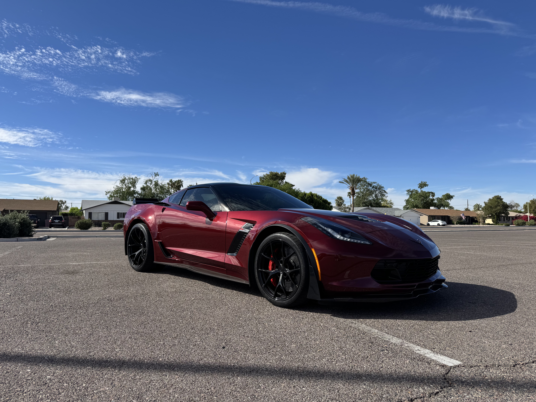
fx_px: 372
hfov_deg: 71.6
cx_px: 268
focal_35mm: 24
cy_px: 201
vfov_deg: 56.8
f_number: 1.78
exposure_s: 1/4310
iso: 80
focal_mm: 6.76
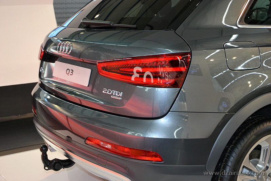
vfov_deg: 23.8
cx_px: 136
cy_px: 90
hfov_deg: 35.1
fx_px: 429
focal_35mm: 57
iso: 1100
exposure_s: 1/60
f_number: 4.5
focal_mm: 38
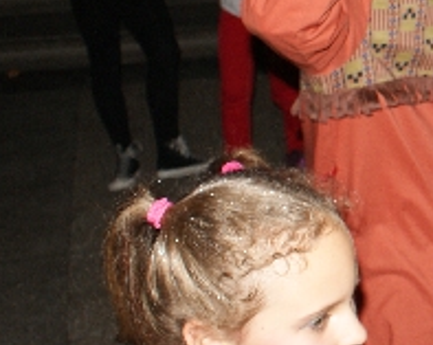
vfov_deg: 17.7
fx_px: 1100
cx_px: 653
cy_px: 90
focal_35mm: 86
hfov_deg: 19.4
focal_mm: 20
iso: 400
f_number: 5.6
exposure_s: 1/60
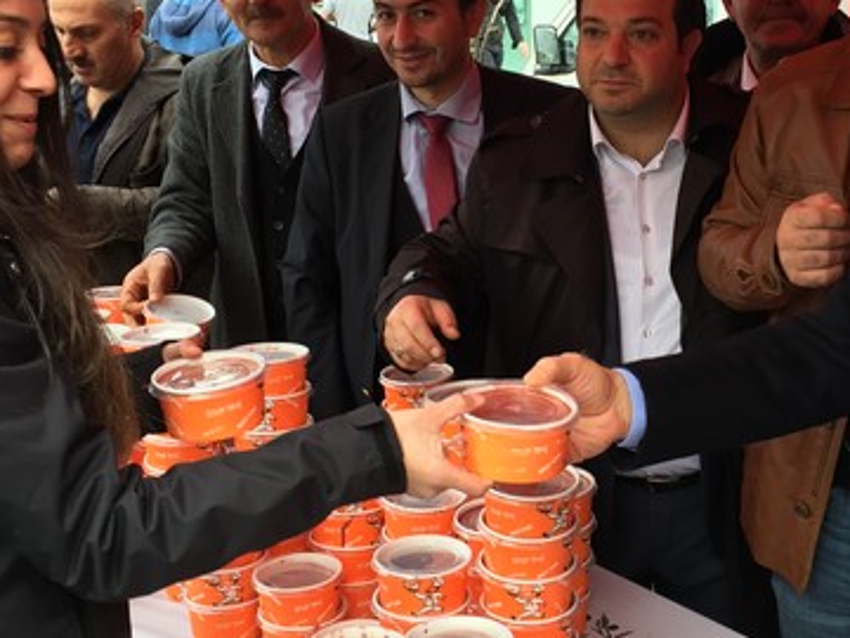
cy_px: 288
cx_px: 550
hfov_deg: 35.3
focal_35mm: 54
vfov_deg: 27.0
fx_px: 1326
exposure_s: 1/100
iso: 50
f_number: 2.2
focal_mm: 4.15
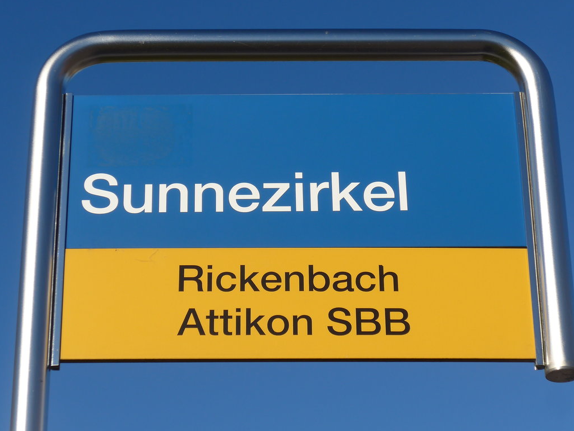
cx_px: 264
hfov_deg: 18.5
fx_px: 1757
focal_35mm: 106
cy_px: 197
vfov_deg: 14.0
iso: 80
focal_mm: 18
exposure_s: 1/800
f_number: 4.6
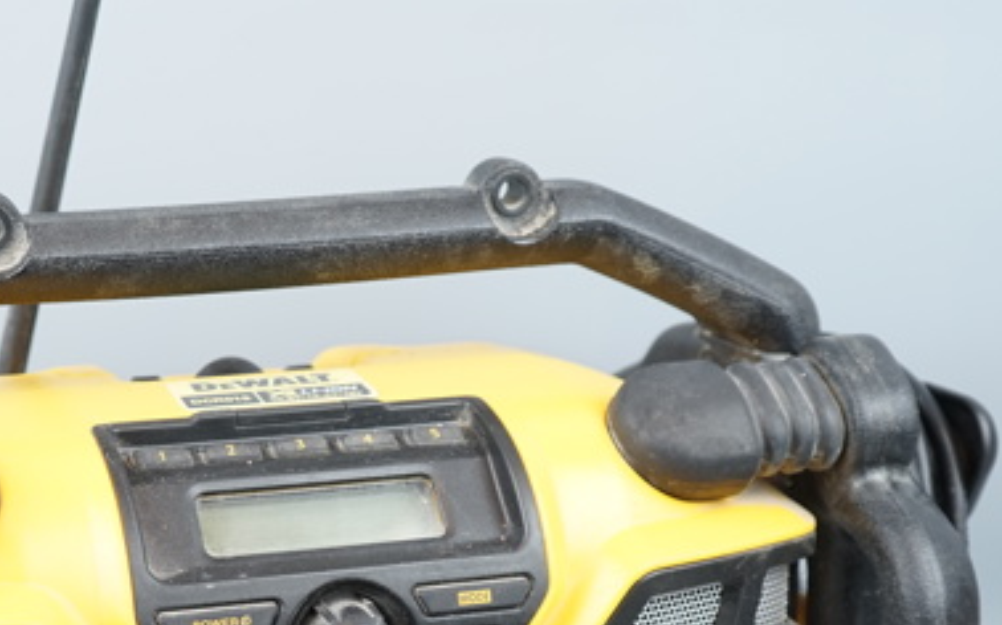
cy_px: 617
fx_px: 2184
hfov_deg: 25.6
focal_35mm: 80
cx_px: 300
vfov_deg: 16.0
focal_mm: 33
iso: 200
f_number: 4
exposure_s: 1/60
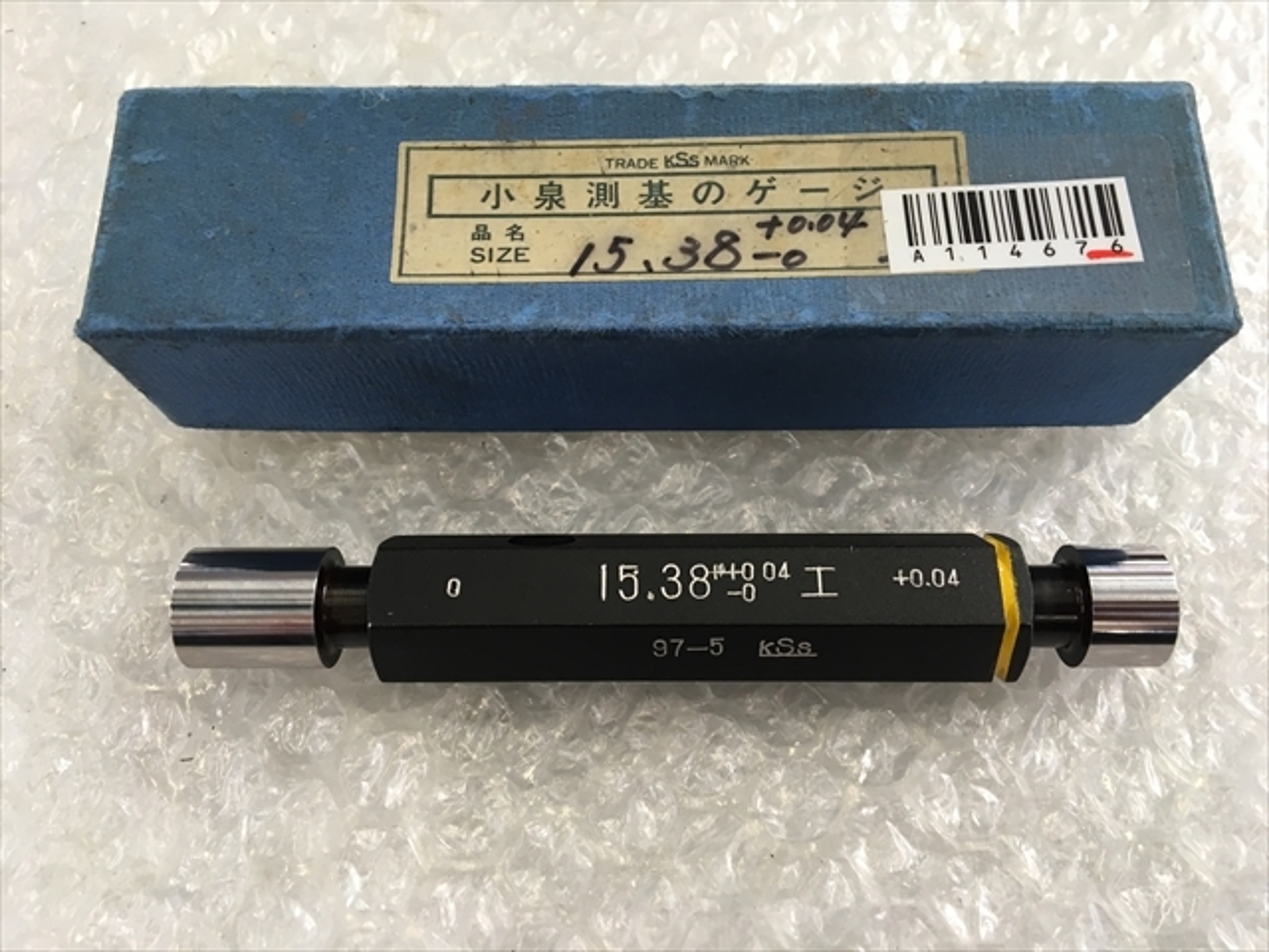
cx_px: 634
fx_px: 1063
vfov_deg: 48.2
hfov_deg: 61.7
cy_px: 476
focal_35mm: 29
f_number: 2.2
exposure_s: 1/30
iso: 25
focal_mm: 4.15
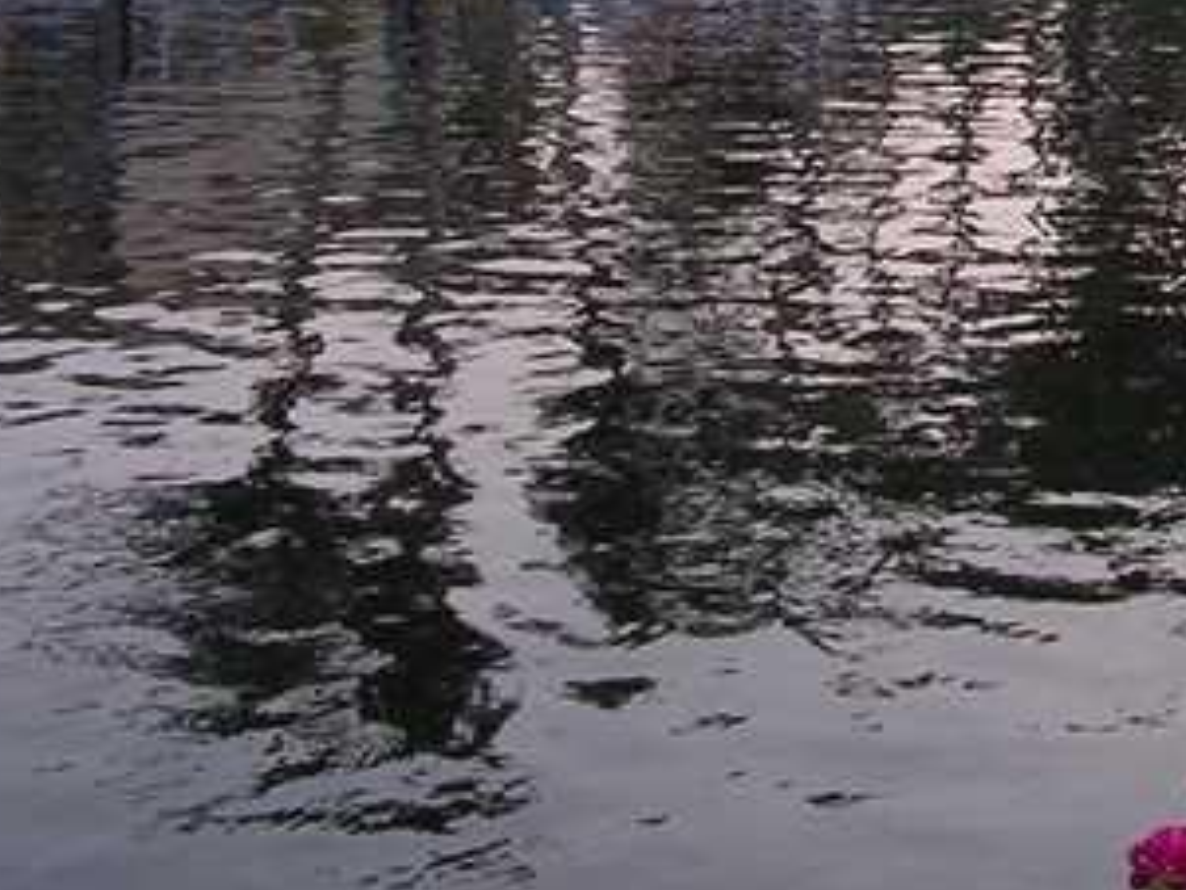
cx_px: 1135
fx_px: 3462
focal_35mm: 101
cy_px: -252
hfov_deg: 19.0
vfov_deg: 14.1
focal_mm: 5.8
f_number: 2.8
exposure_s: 1/72.3
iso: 100
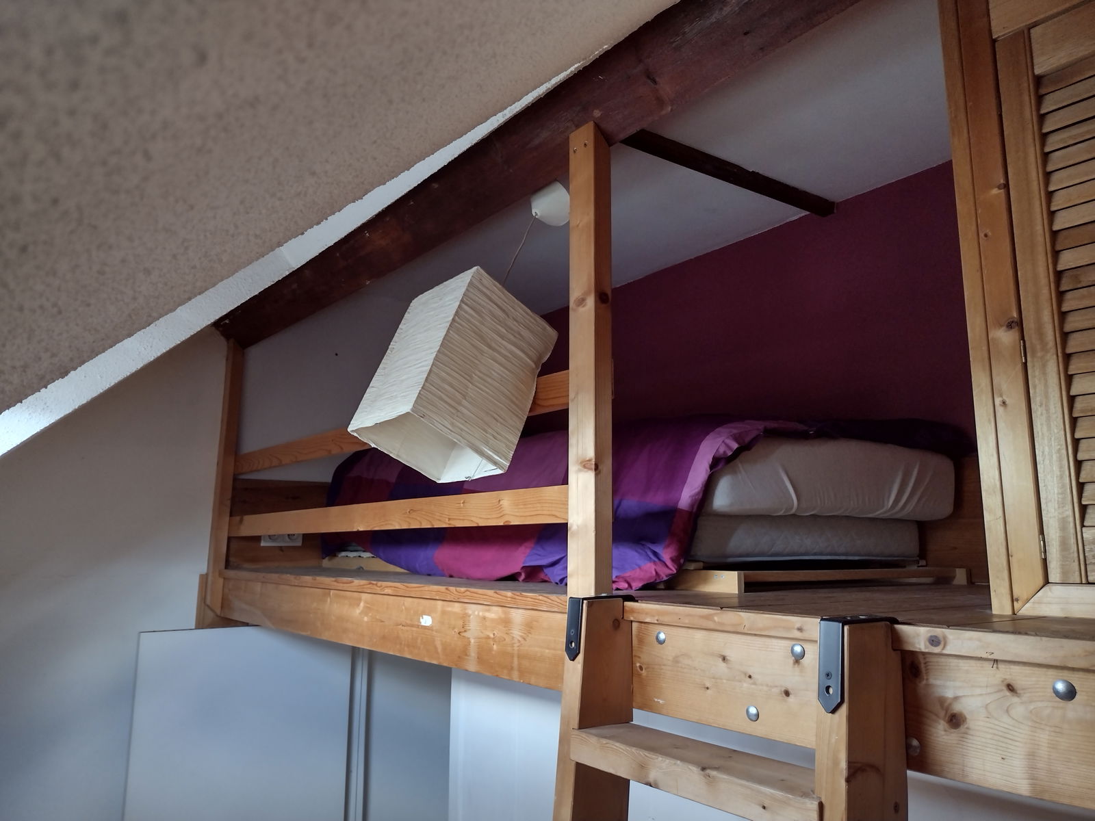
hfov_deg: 65.3
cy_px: 410
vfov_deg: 51.4
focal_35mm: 27
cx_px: 548
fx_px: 854
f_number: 1.7
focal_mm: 4.71
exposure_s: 1/50
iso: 148
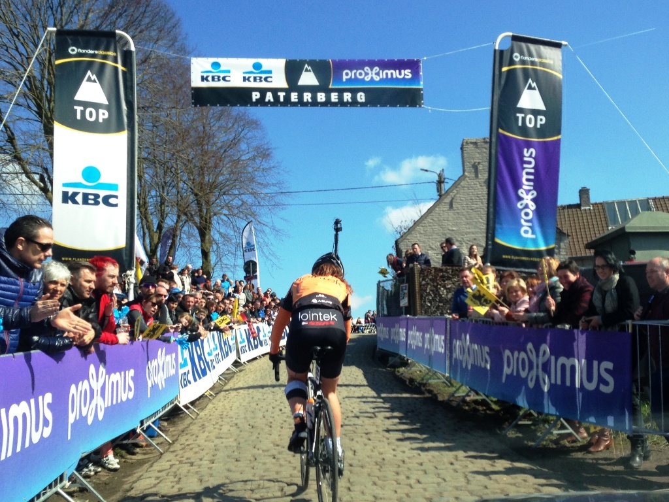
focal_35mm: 33
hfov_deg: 55.4
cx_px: 334
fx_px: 638
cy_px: 251
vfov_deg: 42.9
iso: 50
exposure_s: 1/968
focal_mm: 4.12
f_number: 2.4
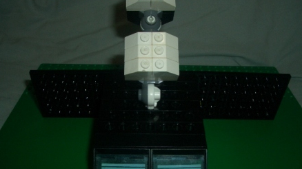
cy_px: 94
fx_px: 312
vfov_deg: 30.4
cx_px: 153
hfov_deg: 51.6
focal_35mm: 39
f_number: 4.3
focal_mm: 5.8
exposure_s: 1/60
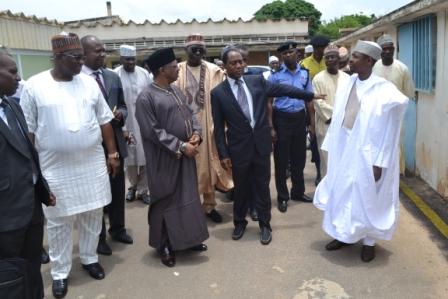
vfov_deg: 43.6
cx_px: 224
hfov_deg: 61.9
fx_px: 373
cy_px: 150
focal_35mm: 30
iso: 100
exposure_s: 1/200
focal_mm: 20
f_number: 7.1
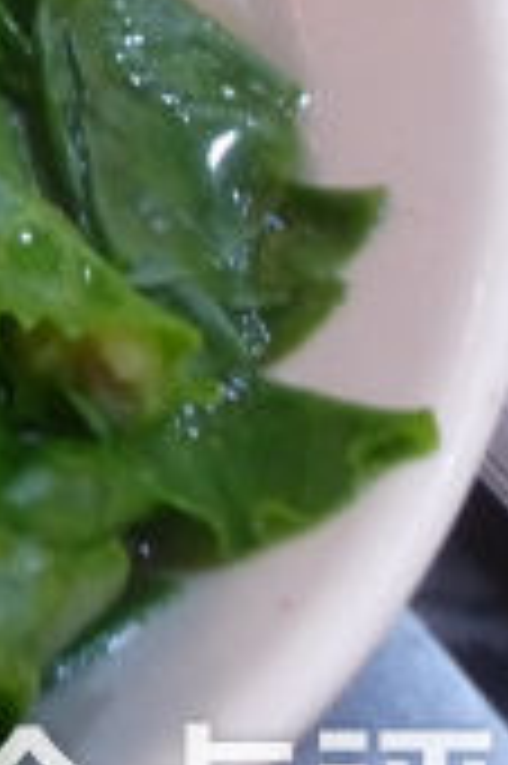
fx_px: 2269
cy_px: -133
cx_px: -962
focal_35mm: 107
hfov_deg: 10.0
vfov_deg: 18.2
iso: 400
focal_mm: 4.3
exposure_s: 1/13
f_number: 3.3
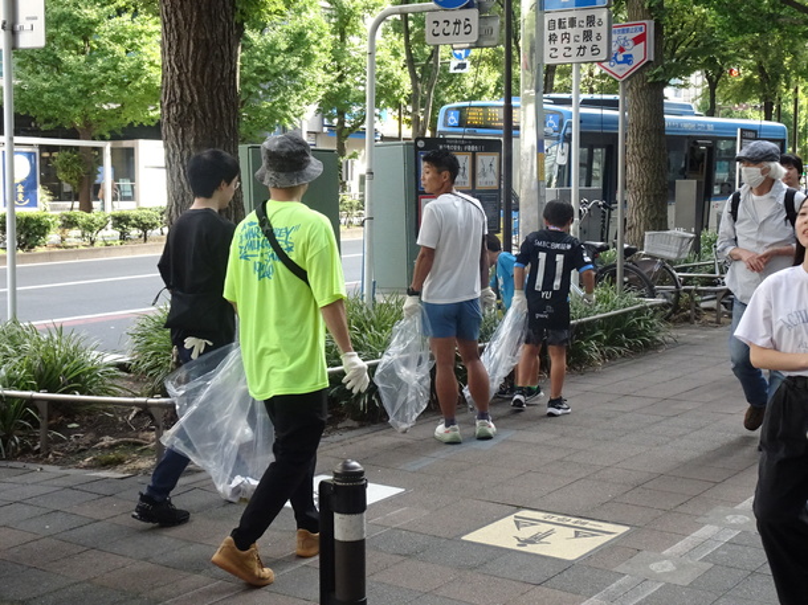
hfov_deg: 39.7
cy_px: 302
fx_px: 1120
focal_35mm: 48
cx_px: 404
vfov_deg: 30.2
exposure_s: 1/250
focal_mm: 8.18
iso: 500
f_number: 4.5
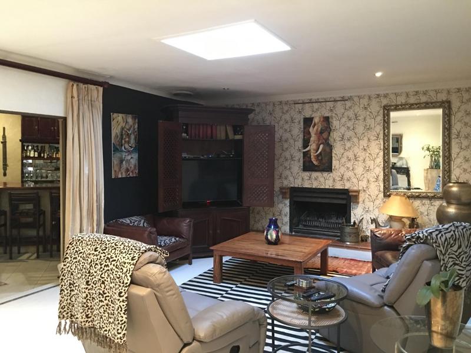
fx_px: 395
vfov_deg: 48.2
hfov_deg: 61.7
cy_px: 176
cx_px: 236
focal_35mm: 29
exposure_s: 1/4
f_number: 2.2
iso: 200
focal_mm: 4.15
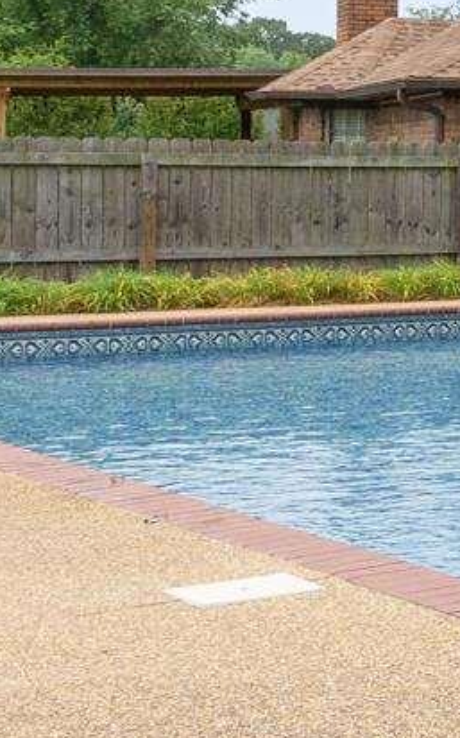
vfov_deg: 19.7
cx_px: 1627
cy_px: 162
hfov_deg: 8.7
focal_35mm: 105
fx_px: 2107
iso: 200
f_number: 9
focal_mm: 11.3
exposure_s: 1/250
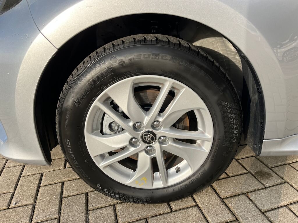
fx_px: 224
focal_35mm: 26
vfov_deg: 53.1
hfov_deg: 67.3
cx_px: 149
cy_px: 112
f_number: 1.6
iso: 50
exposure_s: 1/1140
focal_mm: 5.1
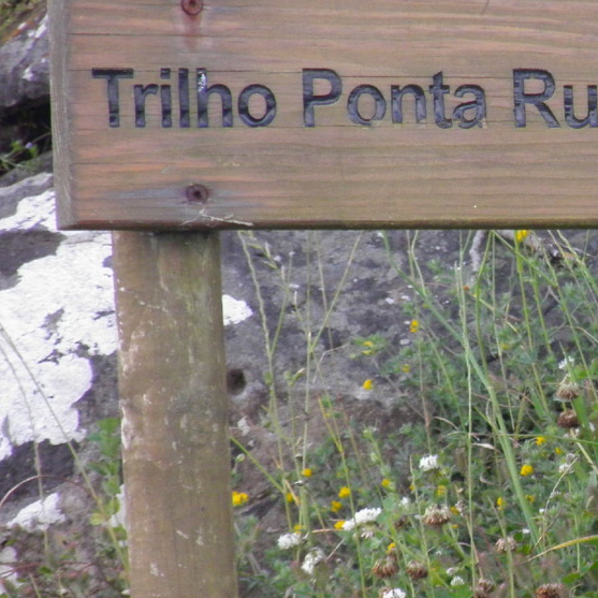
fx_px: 23160
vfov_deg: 1.5
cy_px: 345
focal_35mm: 1185
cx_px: 681
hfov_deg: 1.5
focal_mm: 104.6
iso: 200
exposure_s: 1/200
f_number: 4.9
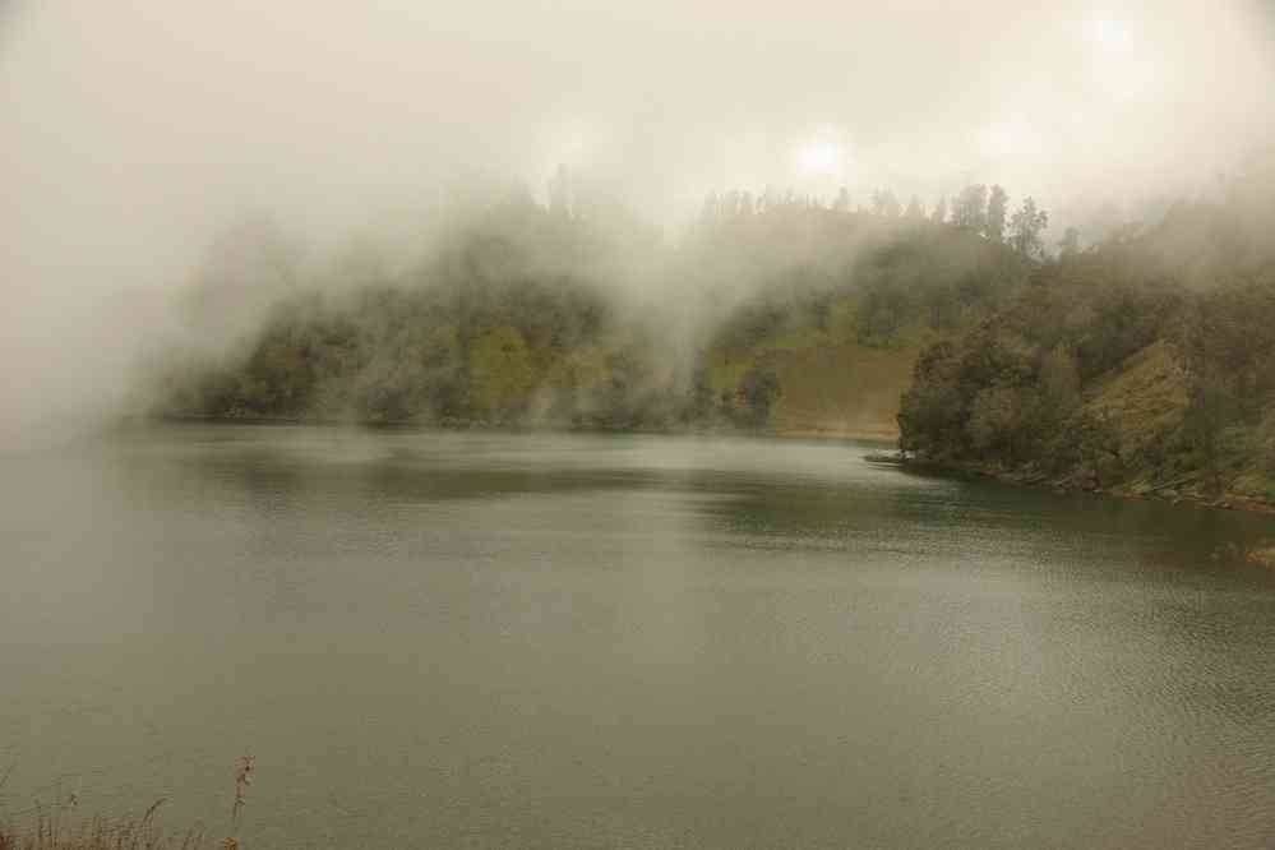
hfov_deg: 44.5
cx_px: 638
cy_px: 425
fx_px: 1556
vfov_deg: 30.5
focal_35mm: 44
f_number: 6.7
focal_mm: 29.3
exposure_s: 1/125
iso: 100
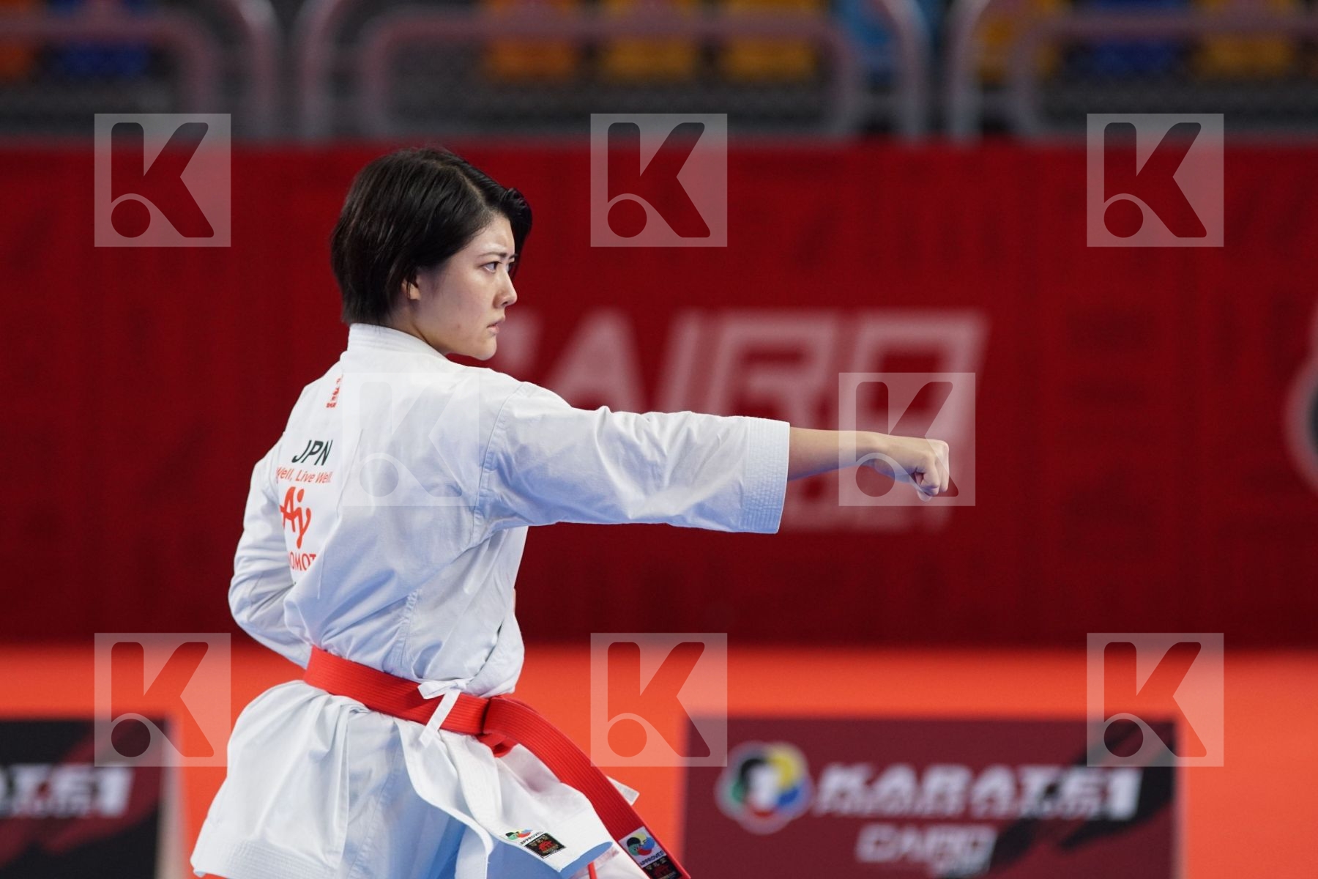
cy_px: 440
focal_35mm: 300
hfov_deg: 6.9
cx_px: 659
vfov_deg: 4.6
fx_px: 10982
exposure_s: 1/400
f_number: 3.2
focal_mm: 200
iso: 800
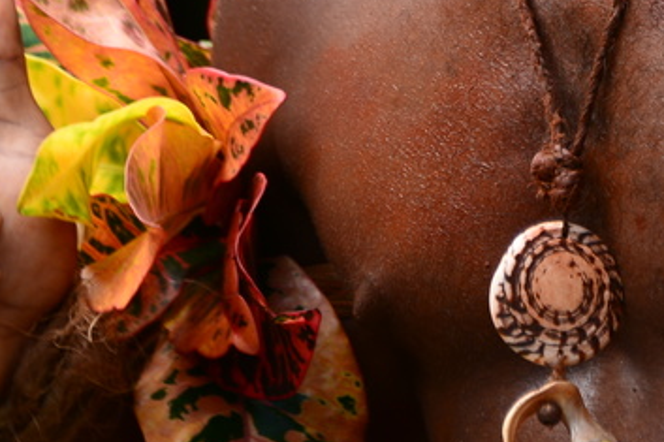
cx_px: 562
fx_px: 15375
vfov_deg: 1.6
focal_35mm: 834
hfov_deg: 2.5
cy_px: -400
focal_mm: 210
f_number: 5.6
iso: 160
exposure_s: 1/125
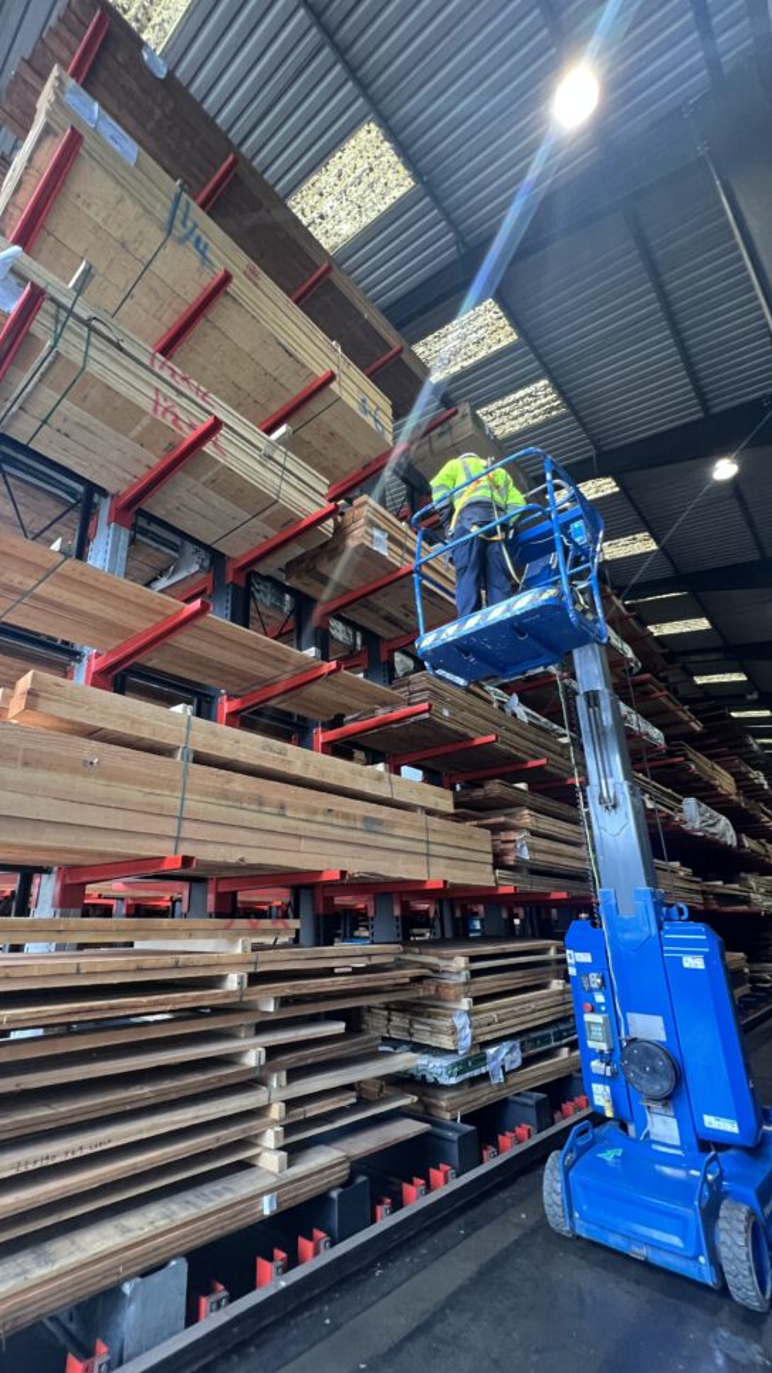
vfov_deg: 103.0
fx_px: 546
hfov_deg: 69.5
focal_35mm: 15
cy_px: 704
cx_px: 295
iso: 320
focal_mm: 1.57
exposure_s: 1/60
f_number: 1.8
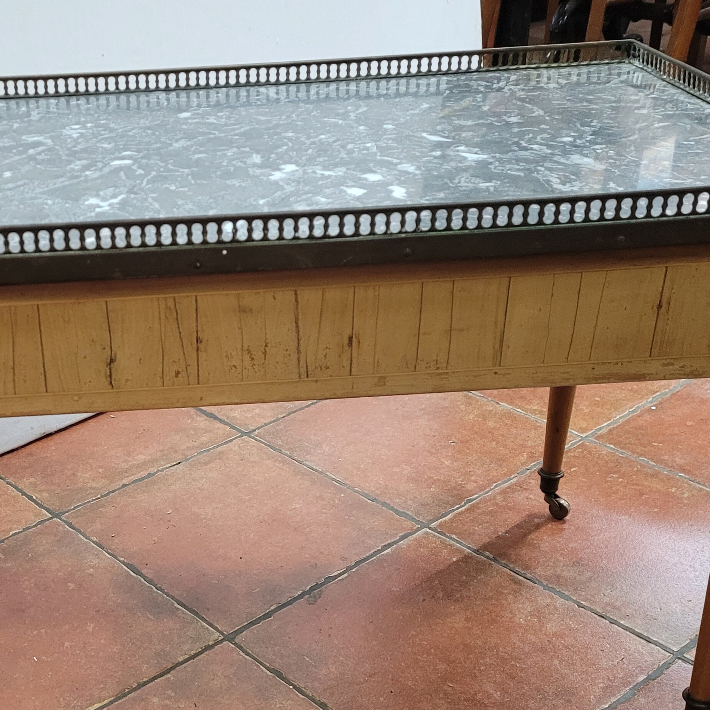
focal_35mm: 50
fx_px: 1160
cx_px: 184
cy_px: 492
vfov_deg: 33.6
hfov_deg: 33.4
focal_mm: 5.4
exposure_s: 1/50
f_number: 1.8
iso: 500
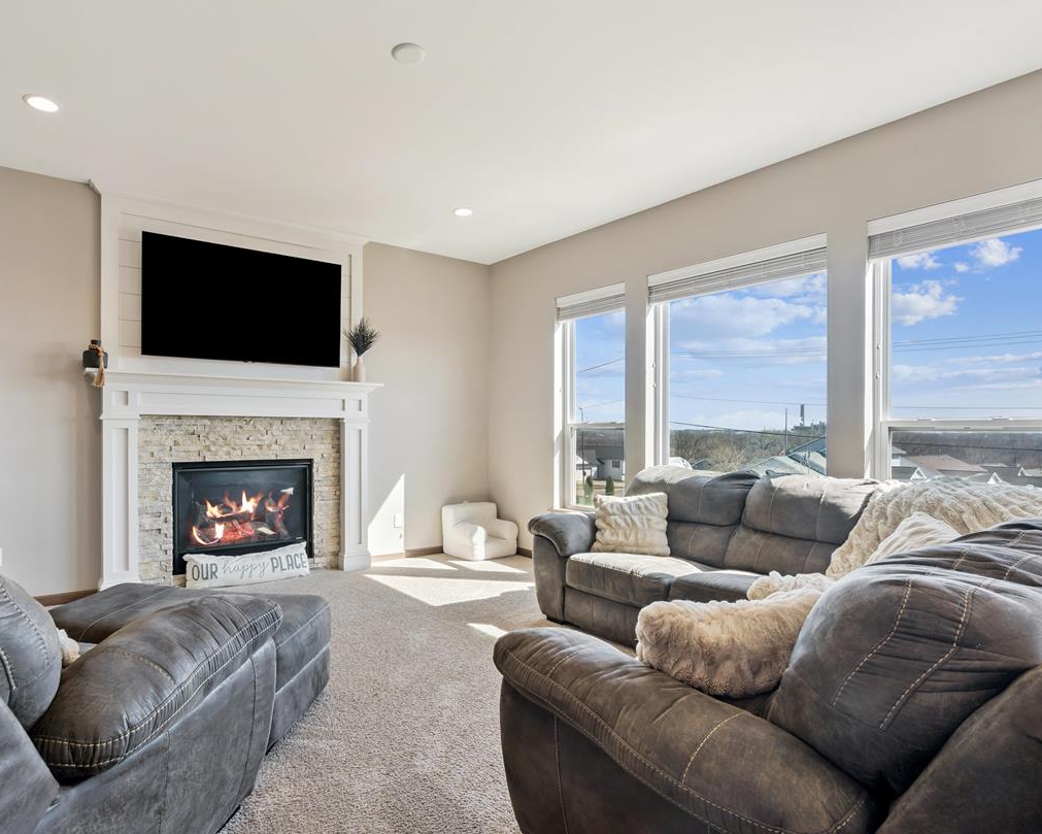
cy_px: 417
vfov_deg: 70.9
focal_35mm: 19
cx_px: 440
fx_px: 586
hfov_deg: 82.7
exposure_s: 1/30
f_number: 10
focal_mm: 16
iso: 400
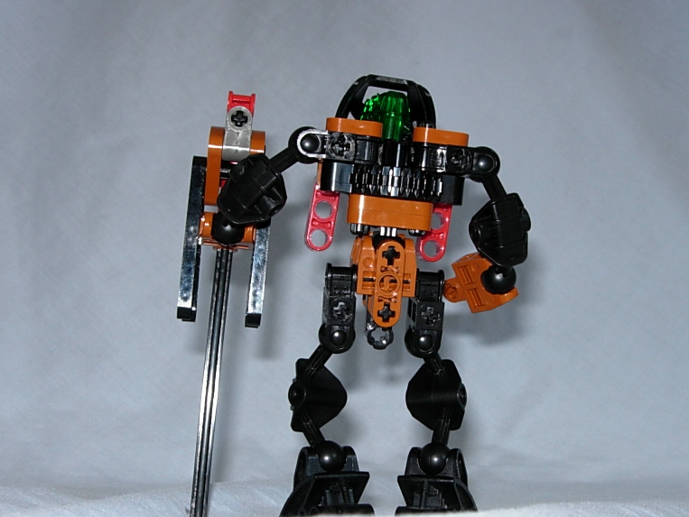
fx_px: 1095
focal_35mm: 55
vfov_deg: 26.6
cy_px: 296
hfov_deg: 34.9
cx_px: 396
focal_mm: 8.5
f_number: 4.9
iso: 79
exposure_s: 1/33.9
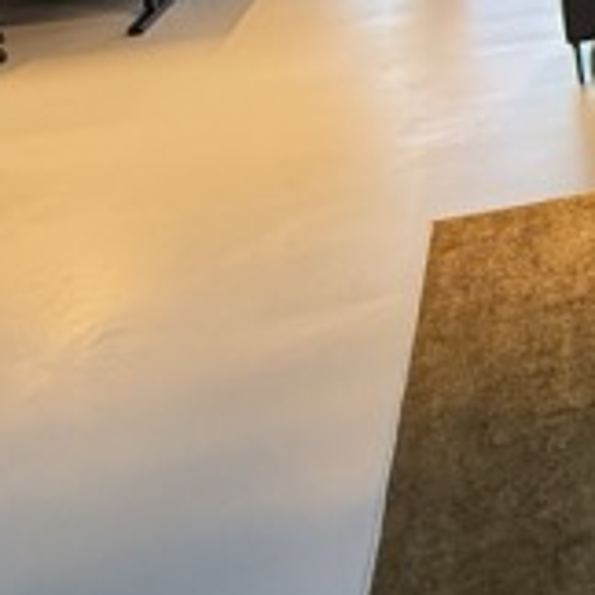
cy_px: -29
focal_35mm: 49
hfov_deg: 25.7
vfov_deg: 31.5
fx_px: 953
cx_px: 896
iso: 250
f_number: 2.2
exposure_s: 1/100
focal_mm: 2.22
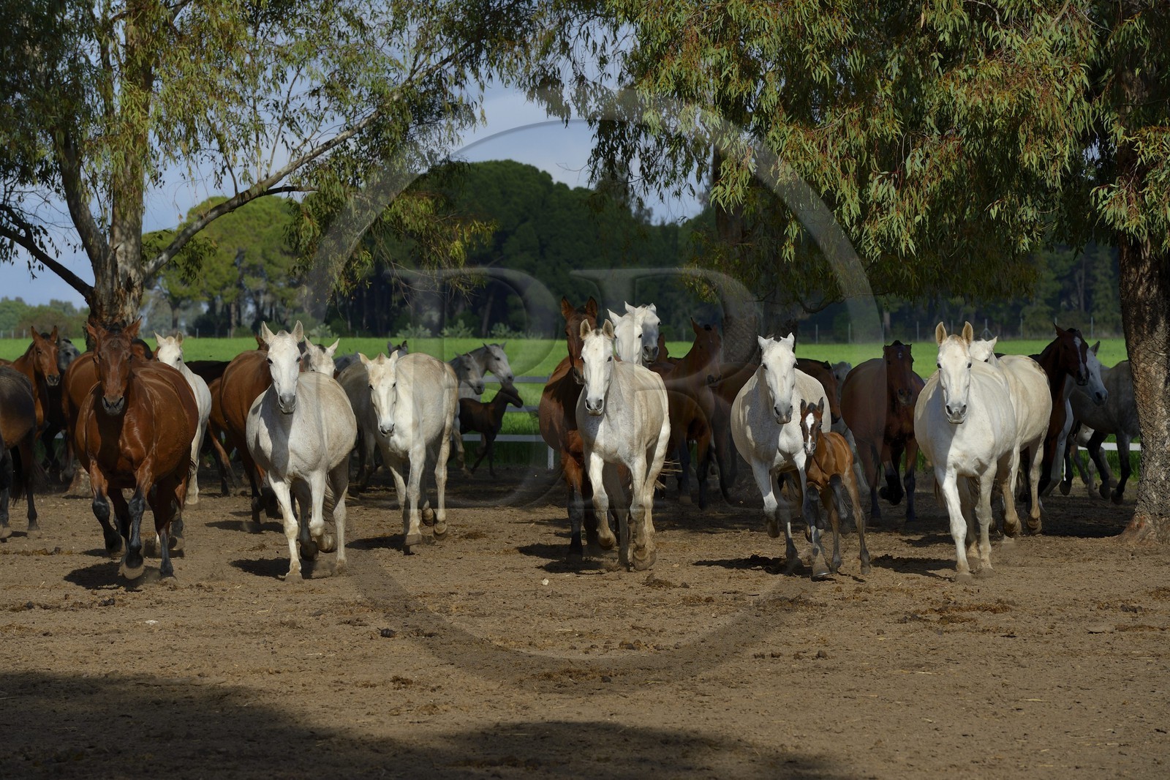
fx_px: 6498
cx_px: 585
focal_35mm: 200
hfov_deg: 10.3
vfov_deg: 6.9
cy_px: 390
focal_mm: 200
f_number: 11
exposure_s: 1/640
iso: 400
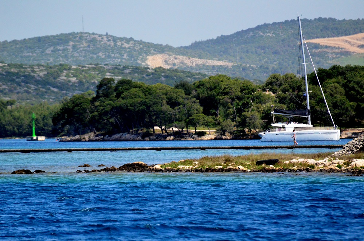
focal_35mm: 450
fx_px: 4539
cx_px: 182
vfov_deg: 3.0
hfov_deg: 4.6
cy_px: 120
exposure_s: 1/8000
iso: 2500
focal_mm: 300
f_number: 5.6
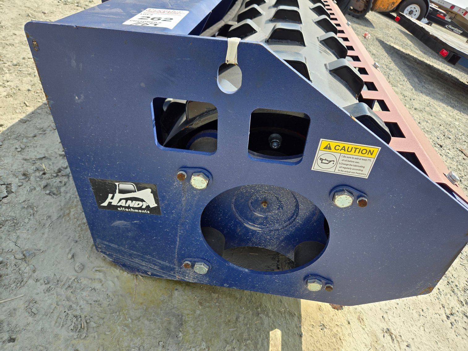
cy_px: 176
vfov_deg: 58.9
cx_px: 234
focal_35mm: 23
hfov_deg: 73.9
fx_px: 311
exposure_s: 1/1108
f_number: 1.8
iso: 25
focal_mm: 5.4
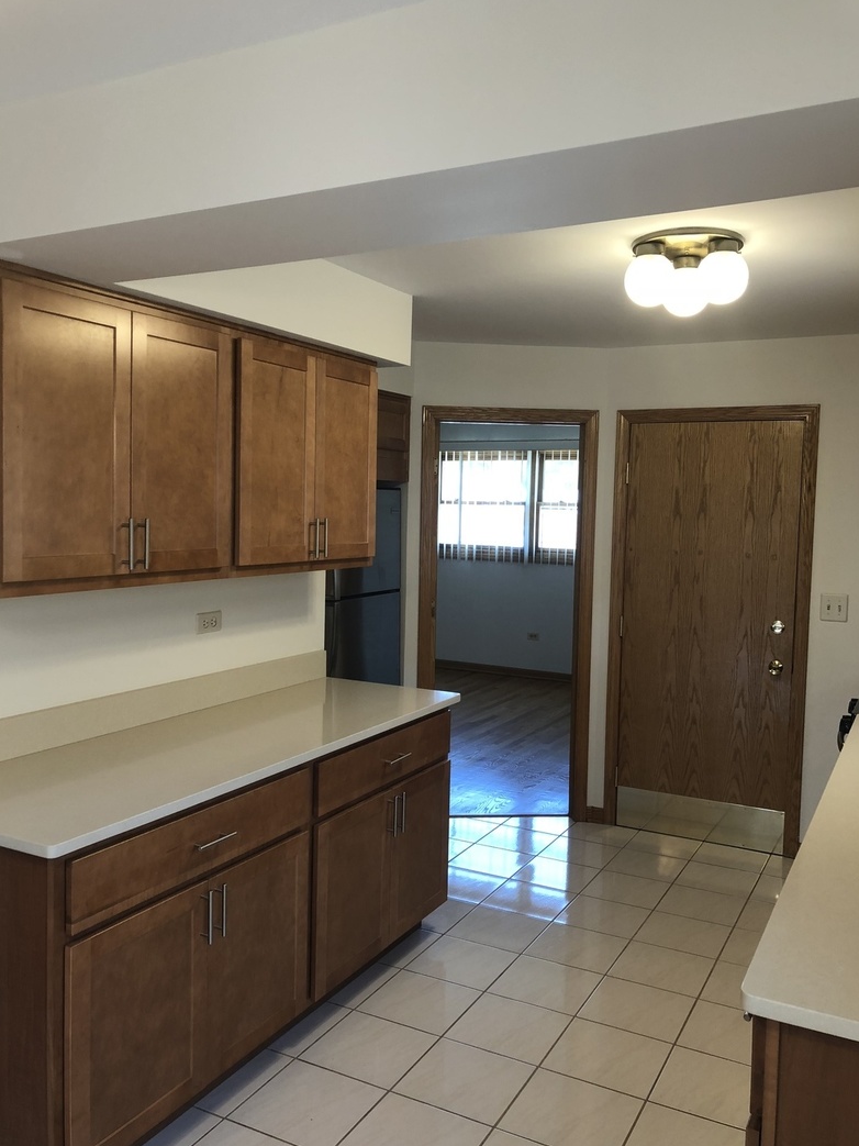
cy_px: 580
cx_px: 427
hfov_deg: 48.2
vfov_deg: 61.7
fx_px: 960
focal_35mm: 29
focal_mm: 3.99
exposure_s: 1/30
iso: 25
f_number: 1.8
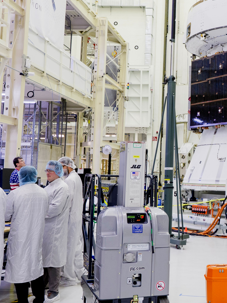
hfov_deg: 24.2
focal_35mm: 58
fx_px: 507
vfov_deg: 33.1
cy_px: 112
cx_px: 223
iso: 800
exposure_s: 1/125
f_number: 3.2
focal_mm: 24
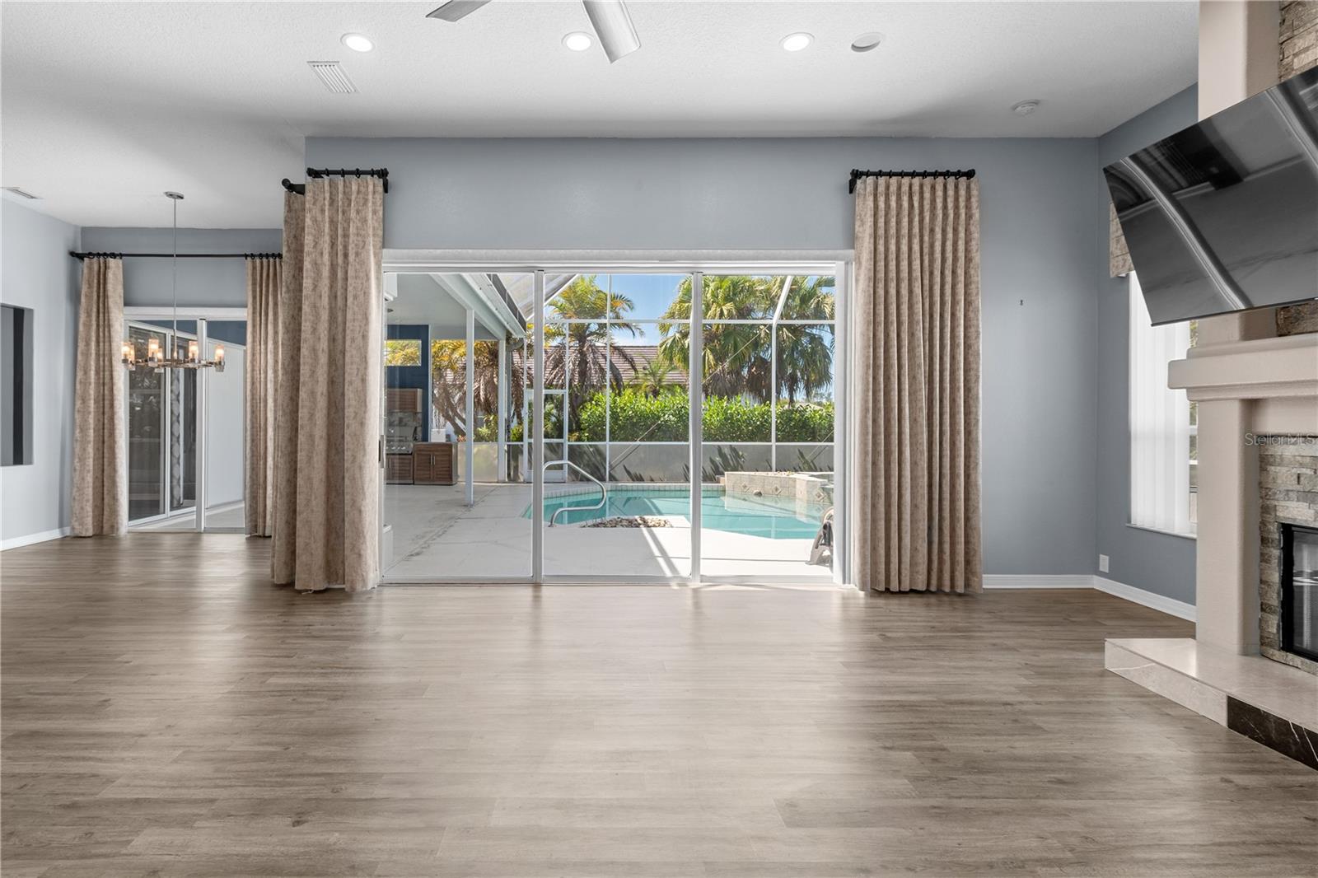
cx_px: 659
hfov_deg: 100.4
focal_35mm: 15
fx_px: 549
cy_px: 439
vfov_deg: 77.3
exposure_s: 1/5
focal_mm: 10
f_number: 7.1
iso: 100
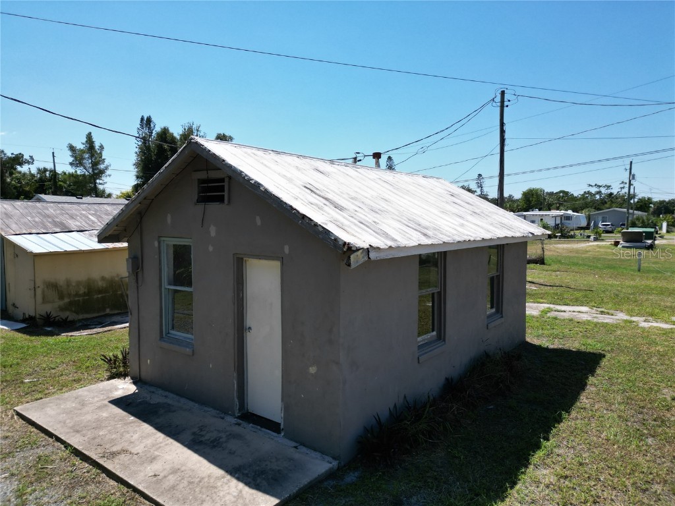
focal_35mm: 24
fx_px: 468
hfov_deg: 71.6
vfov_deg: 56.8
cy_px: 253
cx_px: 338
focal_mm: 6.72
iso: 120
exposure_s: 1/3000
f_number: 1.7
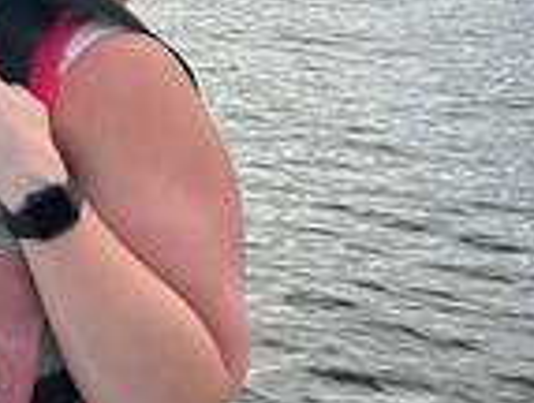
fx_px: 1345
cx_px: -228
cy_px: -138
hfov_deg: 19.9
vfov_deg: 16.1
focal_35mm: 87
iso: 50
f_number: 1.5
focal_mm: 5.7
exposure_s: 1/4831
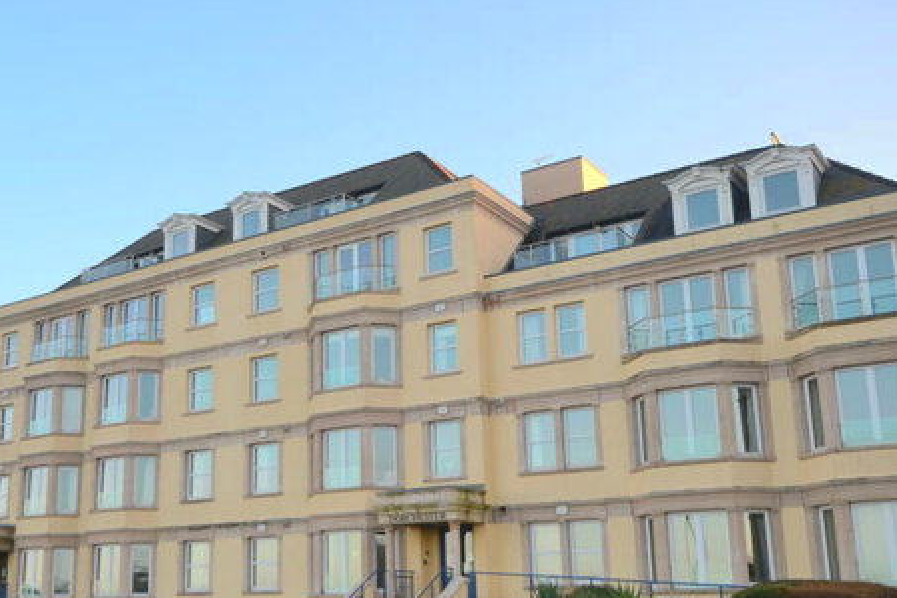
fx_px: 1046
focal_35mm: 42
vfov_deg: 31.8
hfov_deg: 45.9
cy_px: 368
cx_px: 329
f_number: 8
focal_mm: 18
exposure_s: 1/80
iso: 400
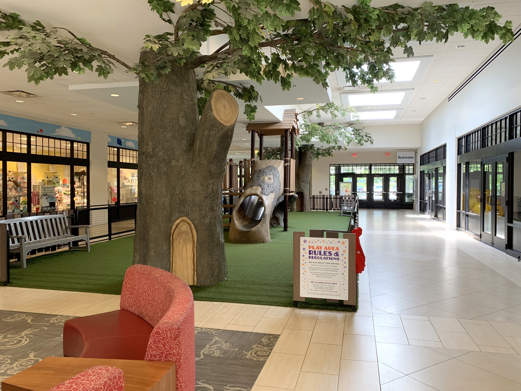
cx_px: 260
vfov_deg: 53.1
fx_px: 391
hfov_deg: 67.3
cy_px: 196
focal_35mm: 26
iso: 100
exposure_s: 1/121
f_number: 1.8
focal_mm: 4.25
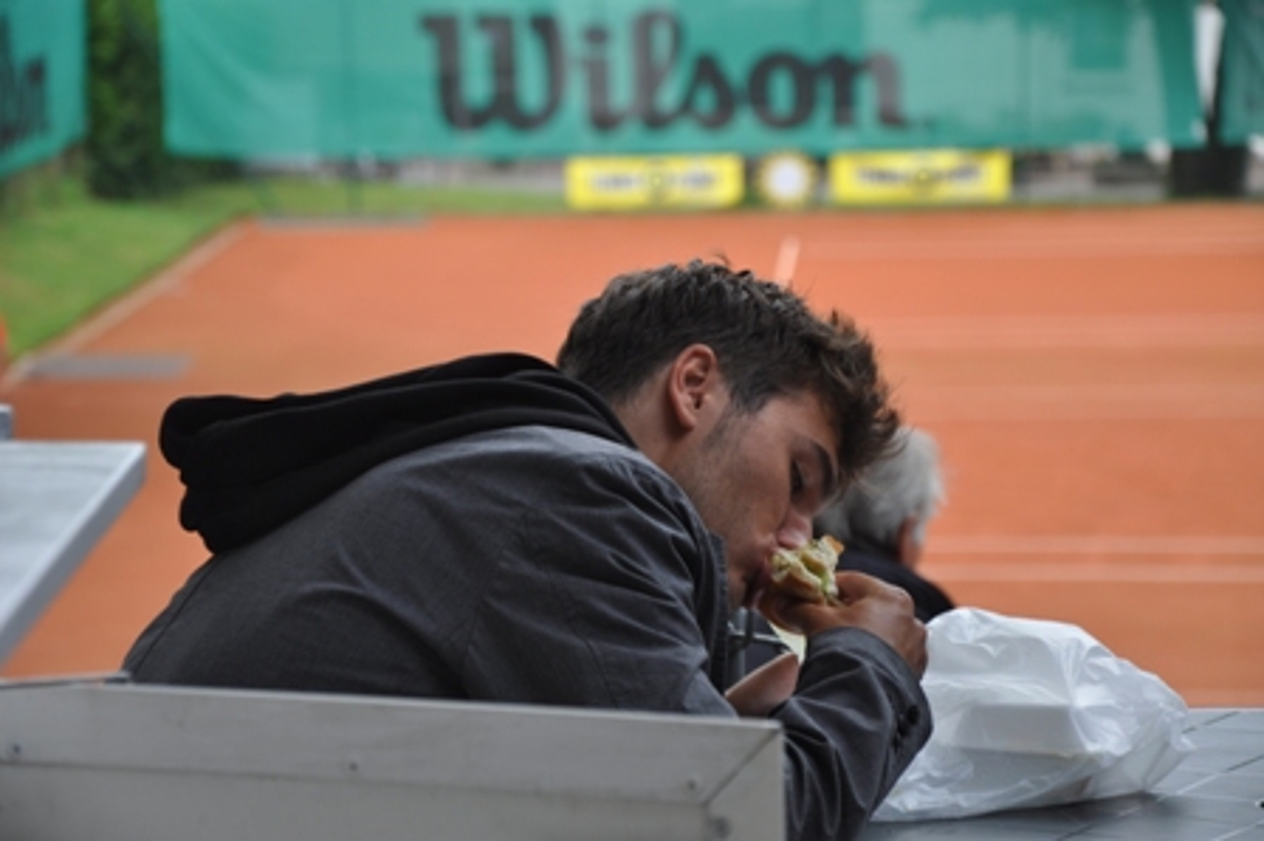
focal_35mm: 158
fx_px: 5526
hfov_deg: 13.0
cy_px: 420
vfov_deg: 8.7
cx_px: 632
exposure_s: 1/200
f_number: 7.1
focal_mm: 105
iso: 200
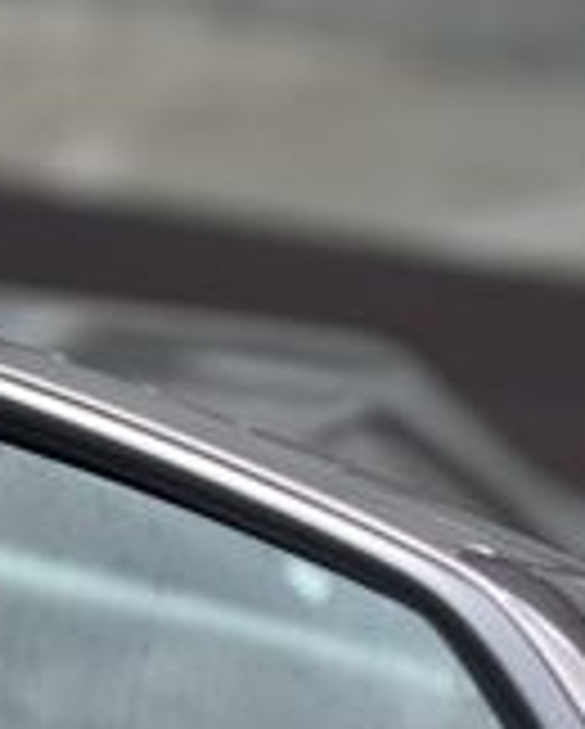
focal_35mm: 305
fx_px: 6585
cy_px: 909
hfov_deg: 5.1
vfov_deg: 6.3
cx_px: -212
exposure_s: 1/125
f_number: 5.6
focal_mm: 55
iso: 220
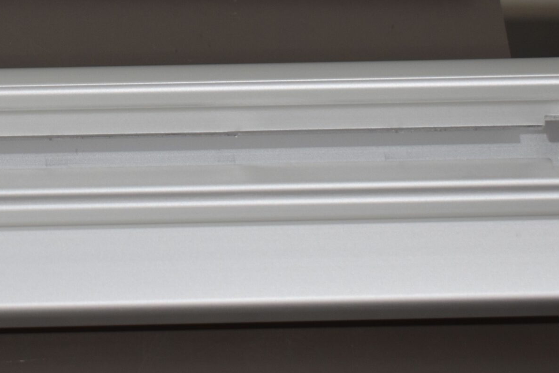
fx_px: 2253
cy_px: -2
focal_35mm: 145
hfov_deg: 14.0
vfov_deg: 9.4
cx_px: 54
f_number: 5.6
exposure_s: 1/125
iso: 400
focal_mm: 45
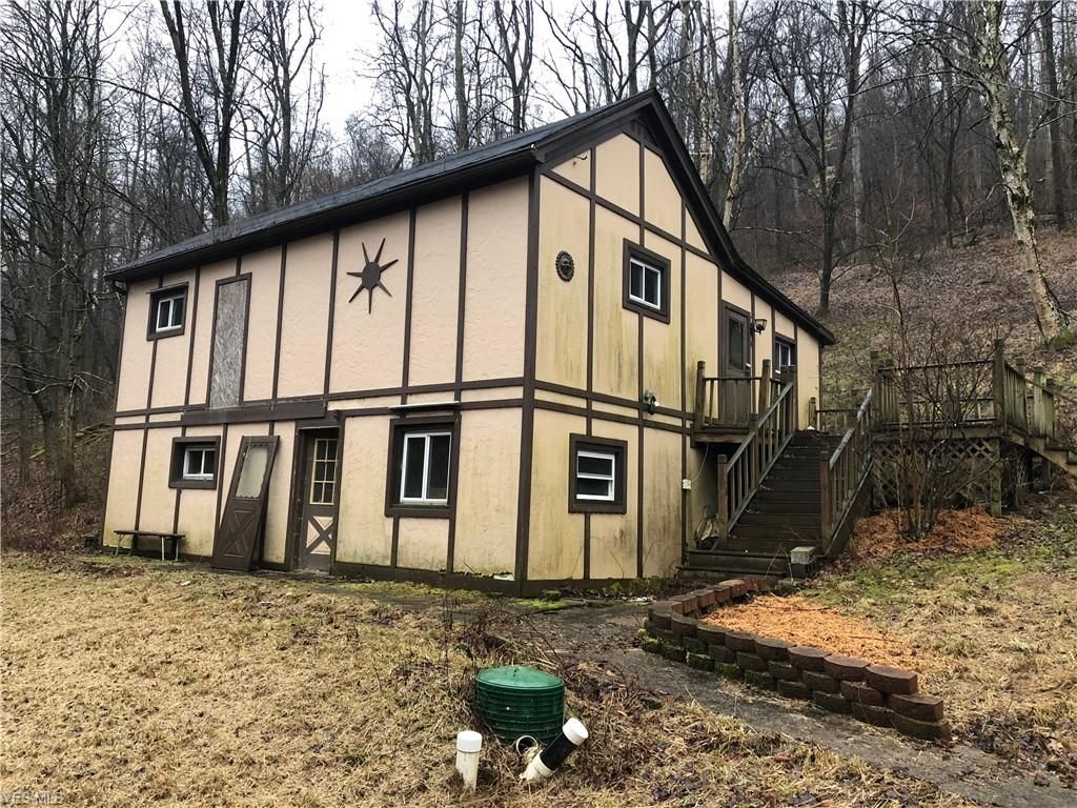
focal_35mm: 28
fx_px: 871
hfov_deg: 63.4
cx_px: 538
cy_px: 404
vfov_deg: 49.7
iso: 40
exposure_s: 1/15
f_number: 1.8
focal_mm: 4
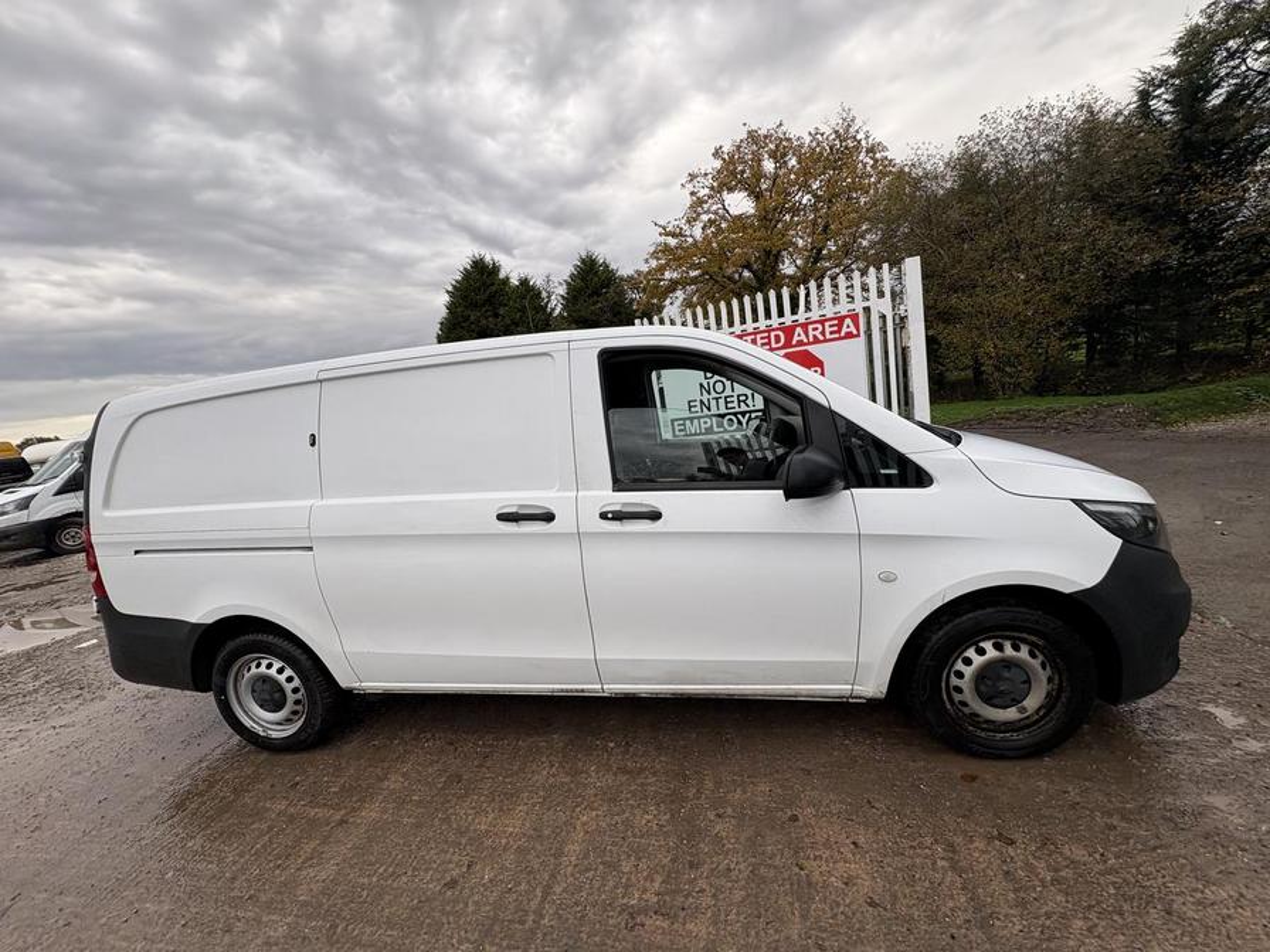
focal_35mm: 14
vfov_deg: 85.7
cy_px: 476
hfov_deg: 102.1
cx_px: 635
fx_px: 514
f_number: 2.2
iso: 40
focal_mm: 2.22
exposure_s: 1/242
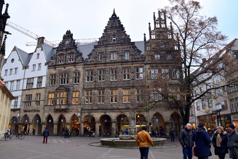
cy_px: 80
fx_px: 179
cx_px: 119
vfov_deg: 48.0
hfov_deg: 67.4
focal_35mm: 27
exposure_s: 1/80
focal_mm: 18
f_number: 8
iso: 400
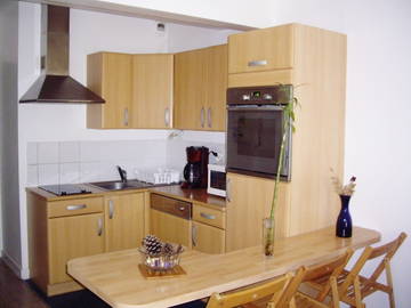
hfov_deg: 49.0
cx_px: 206
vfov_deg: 37.7
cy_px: 154
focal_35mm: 38
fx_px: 451
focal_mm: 7.9
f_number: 2.8
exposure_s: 1/40
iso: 400
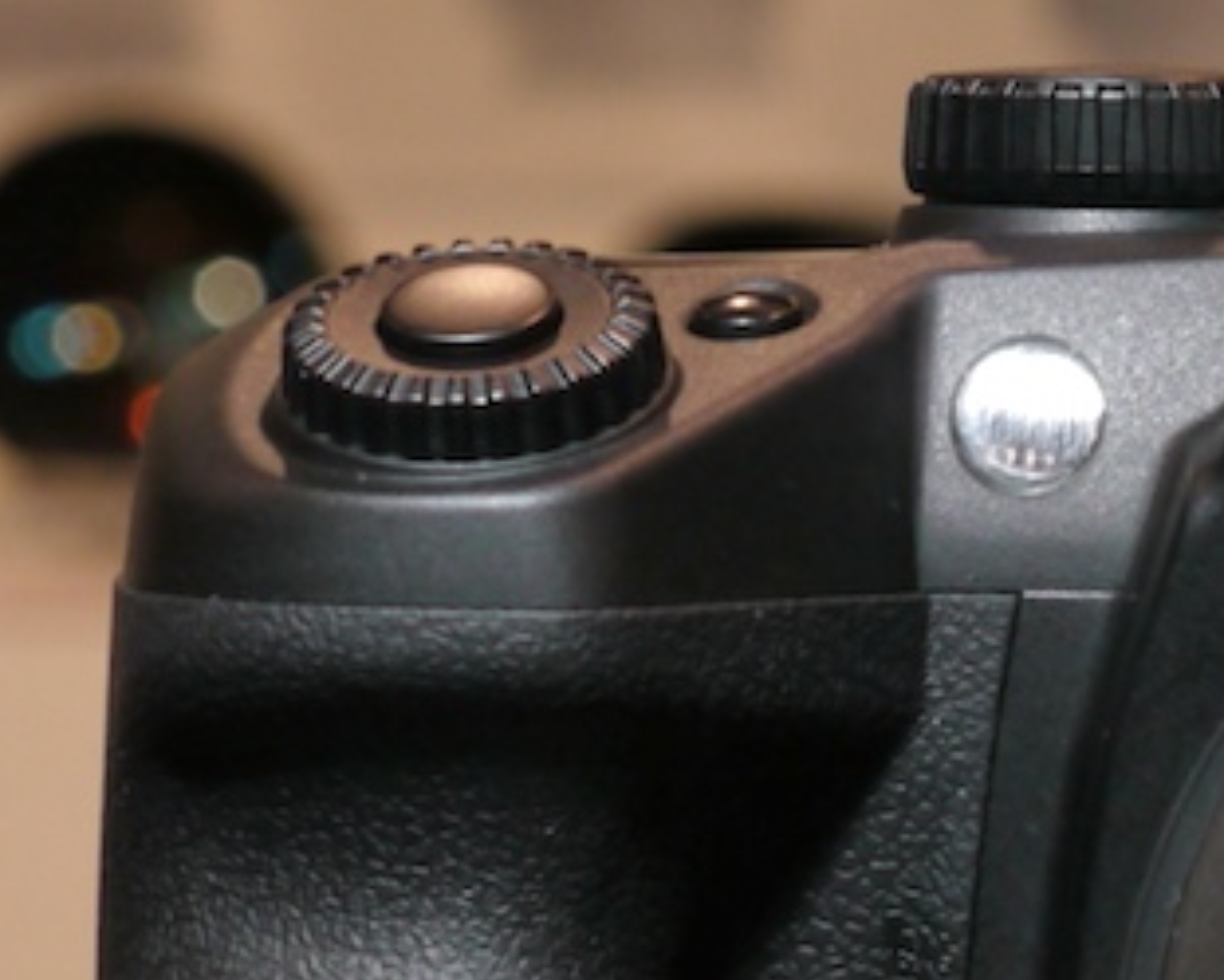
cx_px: 1527
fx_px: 6921
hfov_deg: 9.9
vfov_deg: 8.1
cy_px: 949
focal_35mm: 191
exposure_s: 1/100
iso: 400
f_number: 8
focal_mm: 38
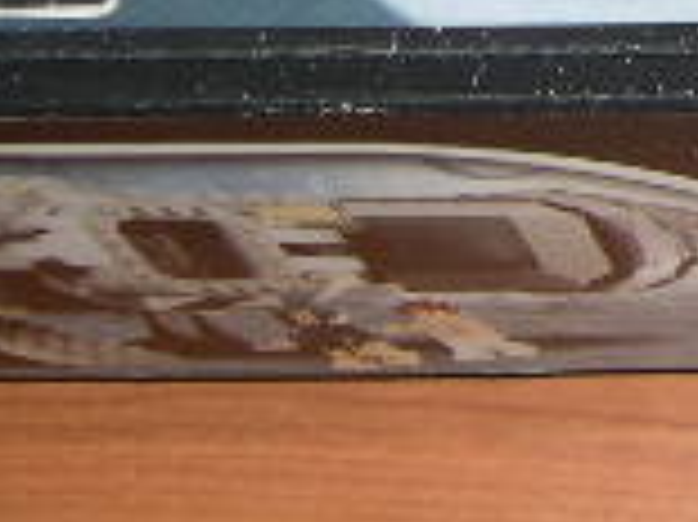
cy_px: -369
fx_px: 3163
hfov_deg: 11.7
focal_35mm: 157
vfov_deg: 9.1
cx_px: 1252
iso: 100
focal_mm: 8
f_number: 2.8
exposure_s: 1/60
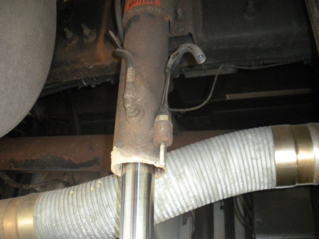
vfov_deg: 40.7
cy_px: 120
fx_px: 323
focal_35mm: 35
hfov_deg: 52.6
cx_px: 160
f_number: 3.5
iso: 400
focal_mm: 6.3
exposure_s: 1/30
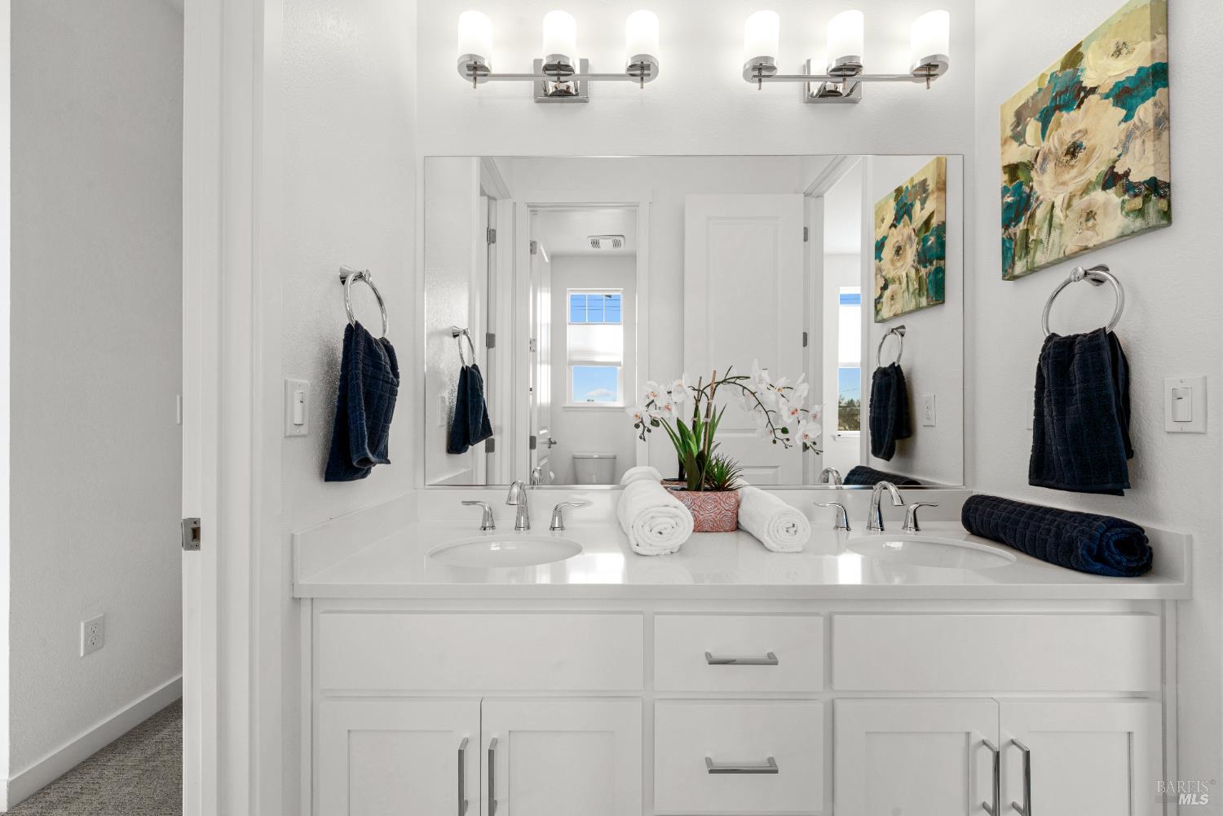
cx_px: 612
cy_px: 408
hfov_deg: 104.3
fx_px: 476
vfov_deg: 81.2
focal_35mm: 14
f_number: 10
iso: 100
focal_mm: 14
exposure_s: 1/10
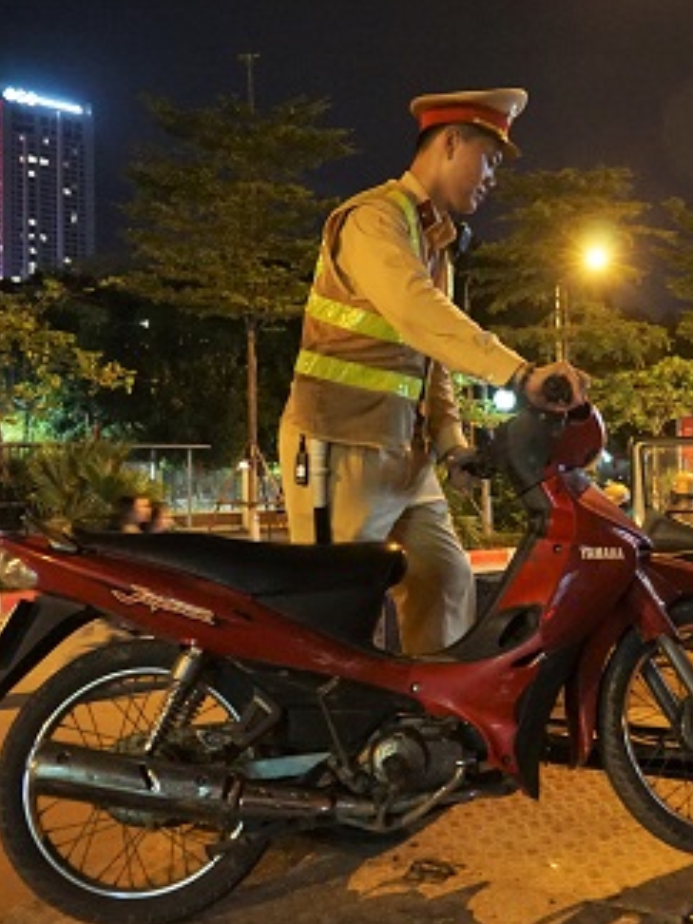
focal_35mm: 43
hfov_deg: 32.5
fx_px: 1148
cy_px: 461
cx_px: 568
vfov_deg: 43.9
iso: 6400
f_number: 4
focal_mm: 29
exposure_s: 1/50
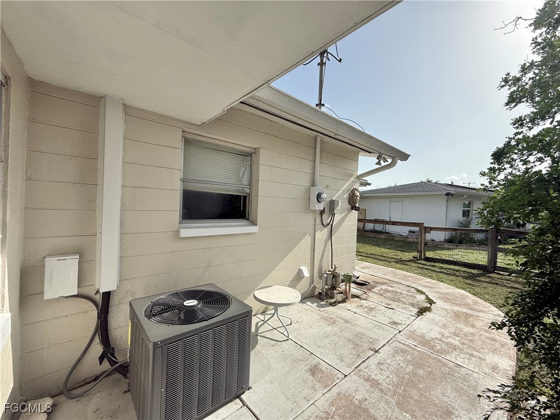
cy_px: 210
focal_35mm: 14
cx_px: 280
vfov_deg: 85.7
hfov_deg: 102.1
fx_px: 226
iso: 50
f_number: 2.2
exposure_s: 1/2092
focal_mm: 2.22
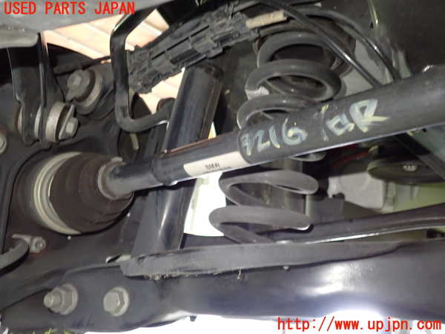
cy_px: 167
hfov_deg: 60.0
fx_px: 386
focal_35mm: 30
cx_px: 222
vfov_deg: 46.8
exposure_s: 1/15
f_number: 2.3
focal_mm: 5.4
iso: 800
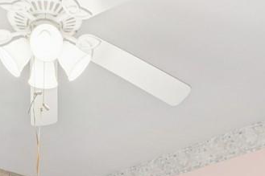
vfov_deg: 15.6
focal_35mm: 68
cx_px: 89
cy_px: 357
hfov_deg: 29.5
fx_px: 500
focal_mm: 14
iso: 100
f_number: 11
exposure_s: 1.6
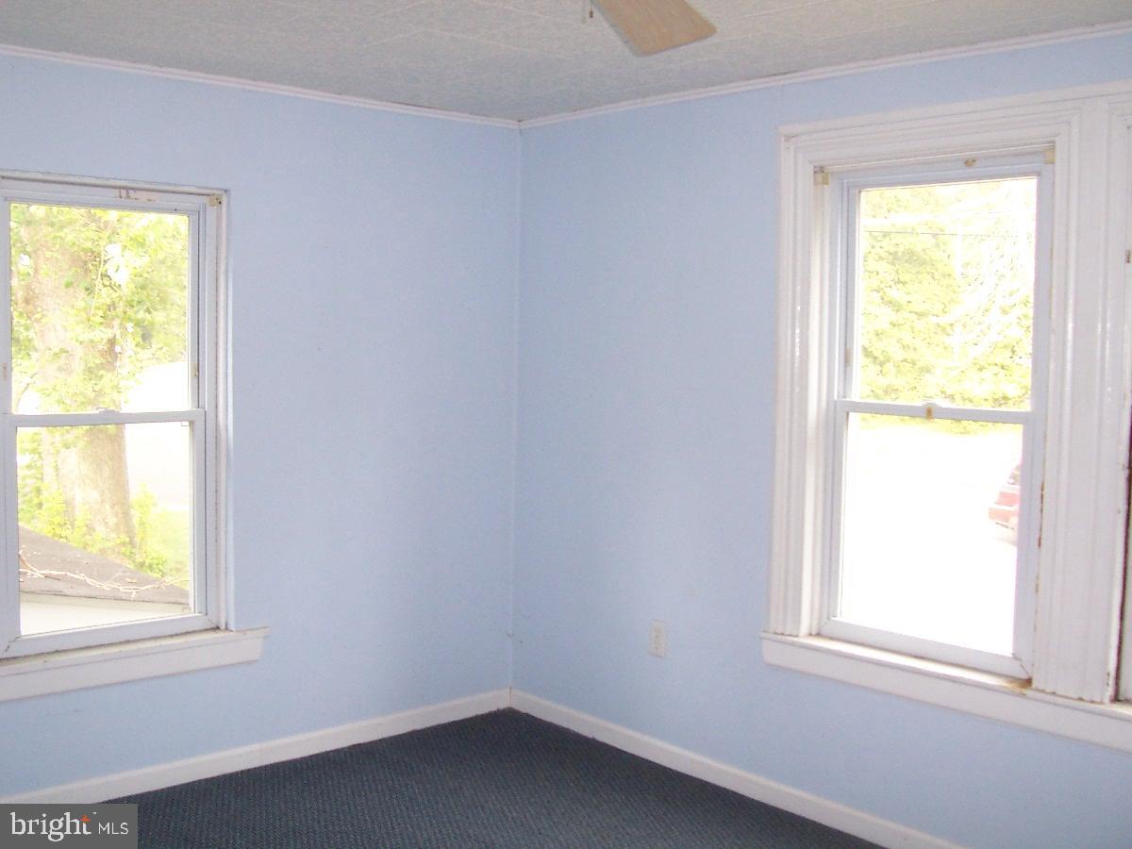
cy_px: 424
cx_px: 566
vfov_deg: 38.7
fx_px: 1210
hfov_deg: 50.1
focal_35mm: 37
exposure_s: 1/60
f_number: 2.8
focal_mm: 5.6
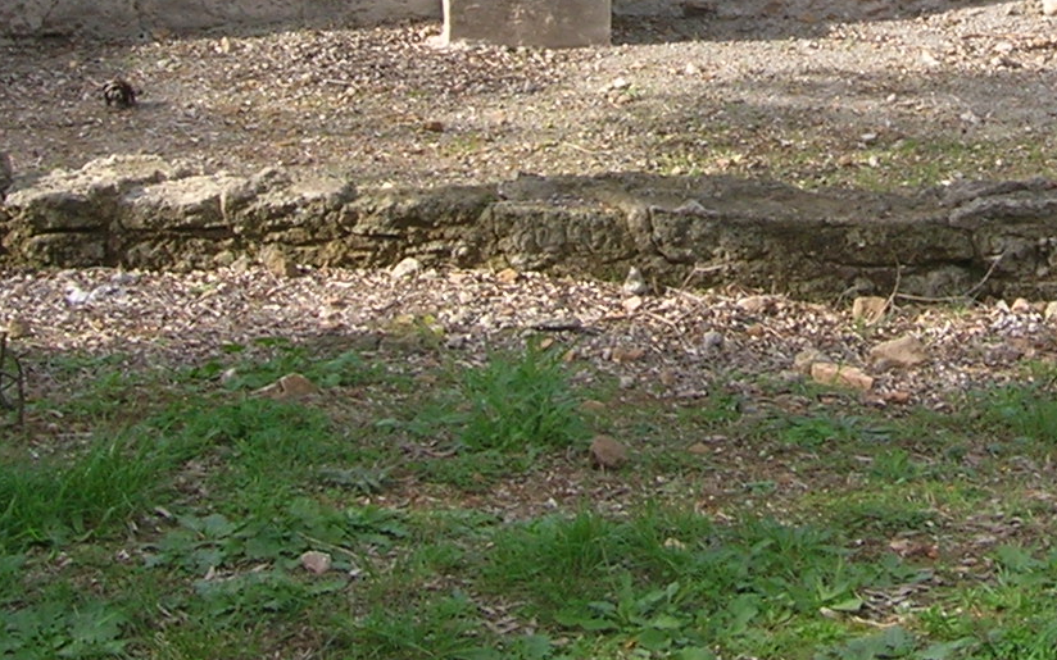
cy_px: -159
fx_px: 2881
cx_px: 943
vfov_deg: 12.7
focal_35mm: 100
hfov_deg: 20.4
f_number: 4.9
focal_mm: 5.7
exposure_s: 1/127
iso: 50
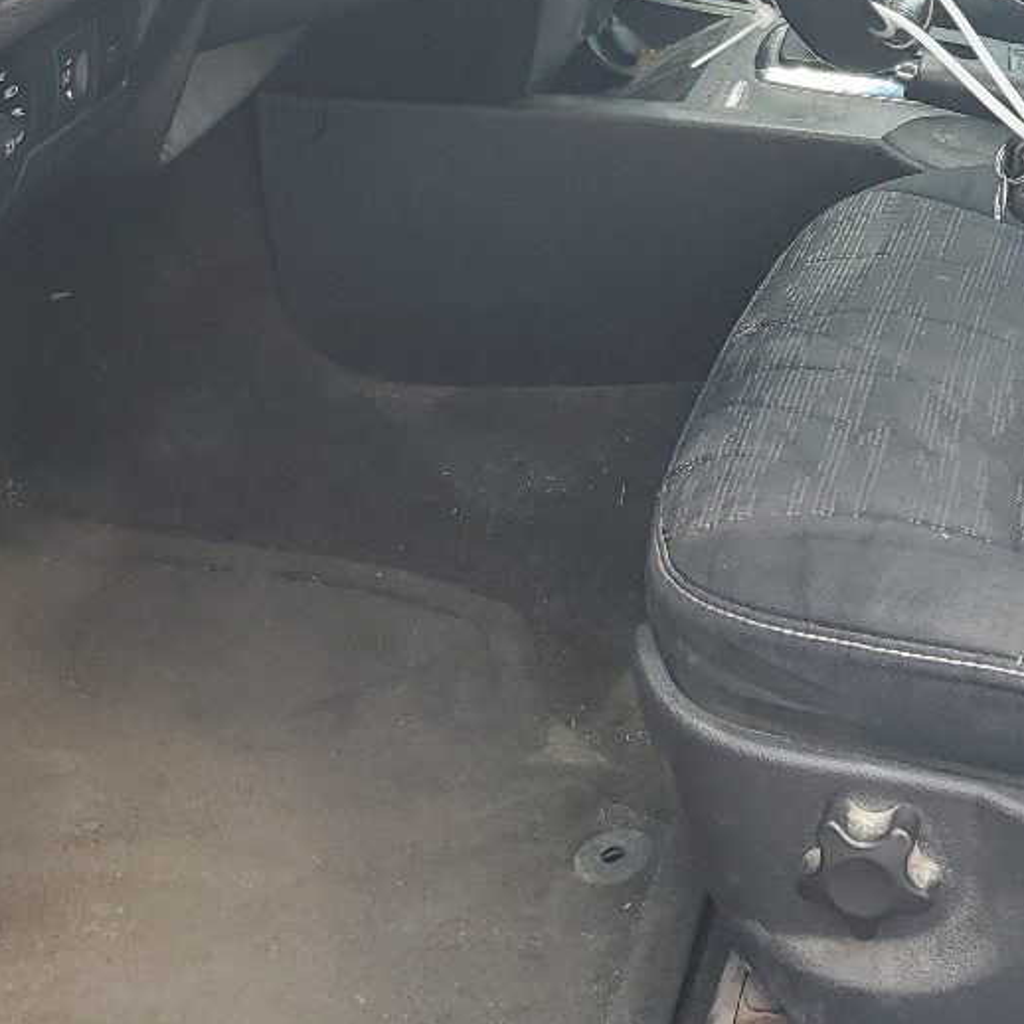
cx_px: 1151
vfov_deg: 23.4
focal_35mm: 71
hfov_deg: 22.8
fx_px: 2376
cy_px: 18
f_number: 1.5
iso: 50
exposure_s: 1/556
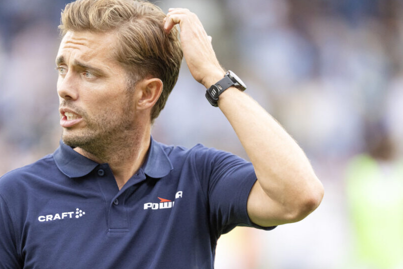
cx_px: 166
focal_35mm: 381
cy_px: 126
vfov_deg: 3.6
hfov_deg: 5.4
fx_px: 4266
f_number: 2.8
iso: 3200
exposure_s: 1/2500
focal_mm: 300
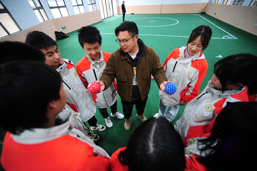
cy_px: 86
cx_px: 128
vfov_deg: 81.1
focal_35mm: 14
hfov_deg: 104.3
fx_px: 100
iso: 200
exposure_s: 1/13
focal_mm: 14
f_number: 2.8
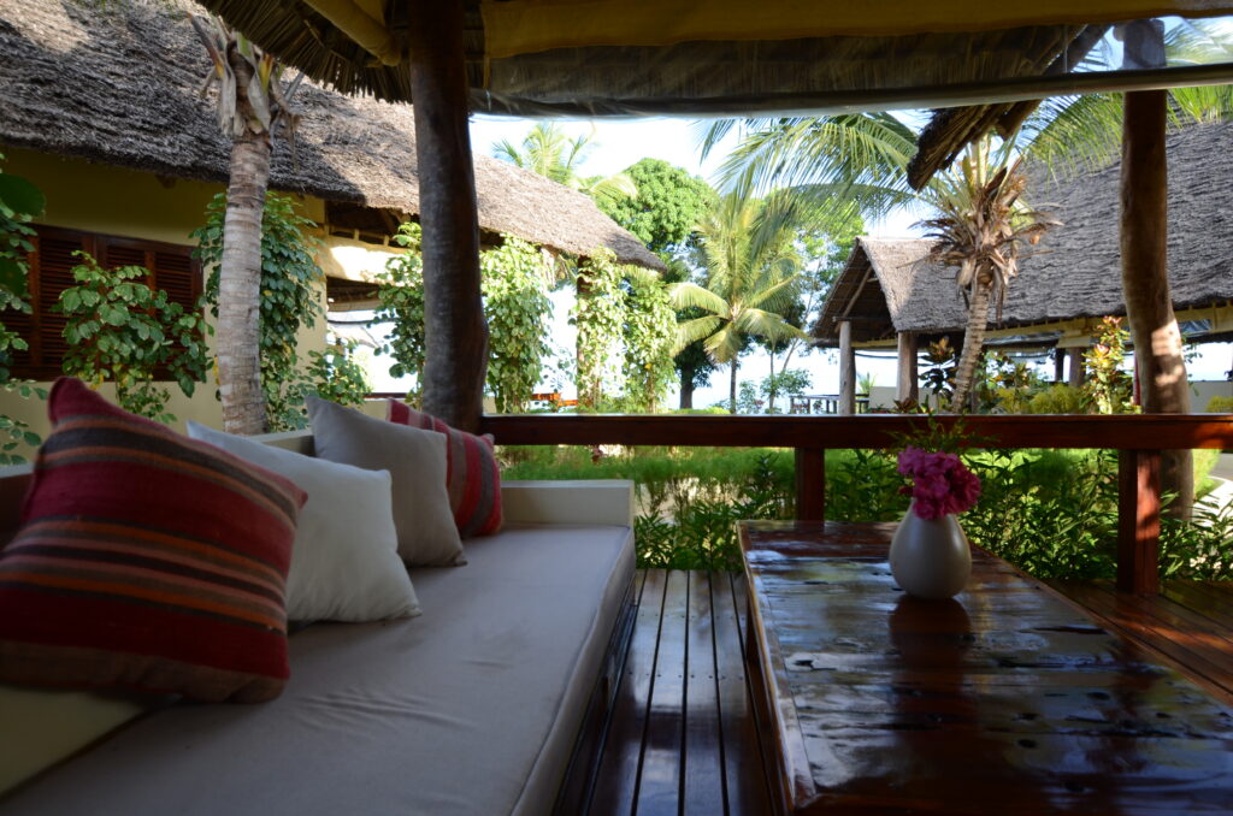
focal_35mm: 20
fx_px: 666
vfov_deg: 63.0
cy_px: 408
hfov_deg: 85.5
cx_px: 616
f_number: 3.8
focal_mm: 13
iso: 160
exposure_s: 1/200
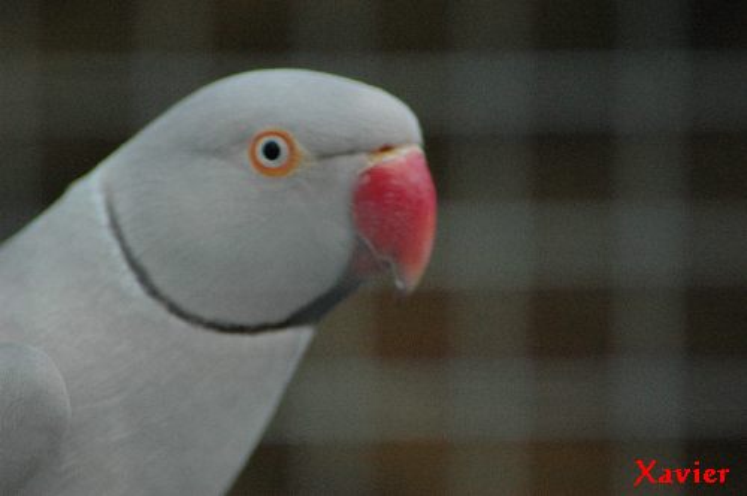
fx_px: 7460
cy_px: 248
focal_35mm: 360
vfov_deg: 3.8
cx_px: 374
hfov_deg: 5.7
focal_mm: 240
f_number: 5.3
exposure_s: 1/80
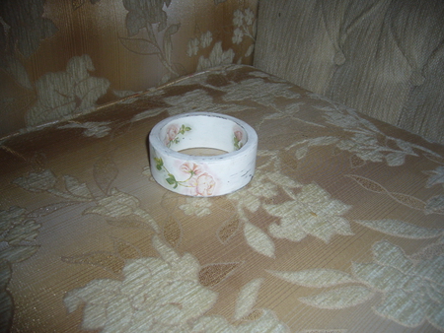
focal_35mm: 35
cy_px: 166
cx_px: 222
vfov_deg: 40.7
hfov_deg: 52.6
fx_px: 449
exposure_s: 1/60
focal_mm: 5.8
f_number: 2.8
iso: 100
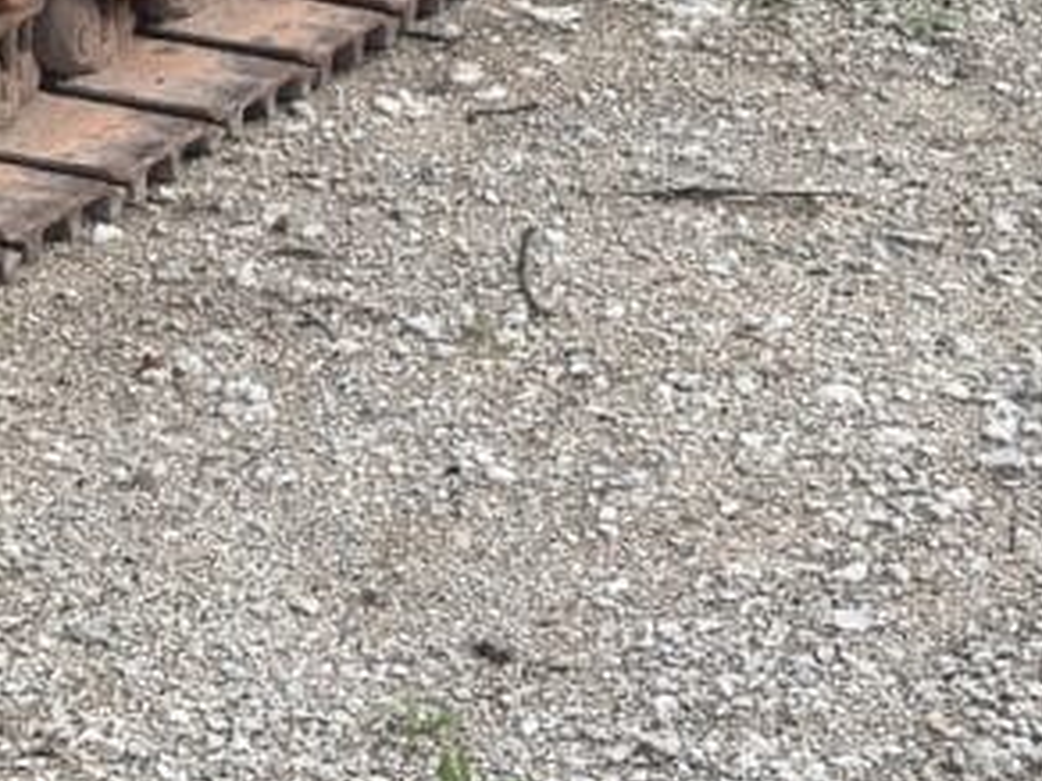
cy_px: -194
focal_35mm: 148
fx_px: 4455
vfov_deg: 9.9
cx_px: -343
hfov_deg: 12.9
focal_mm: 6.86
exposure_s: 1/412
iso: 64
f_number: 1.78
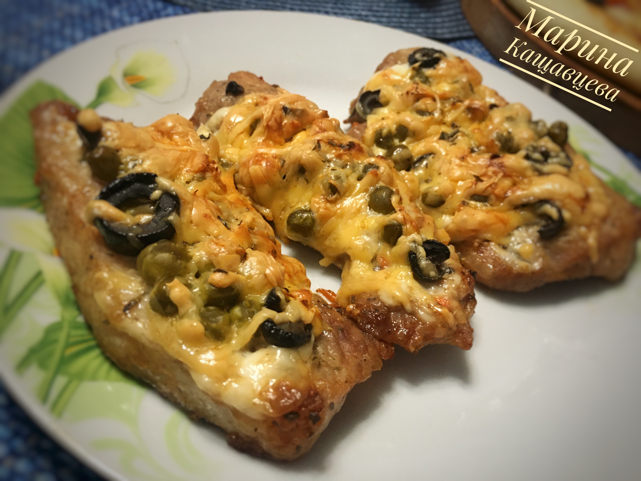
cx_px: 320
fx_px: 537
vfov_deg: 48.2
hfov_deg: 61.7
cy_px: 240
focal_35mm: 29
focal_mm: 4.15
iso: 200
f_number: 2.2
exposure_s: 1/33
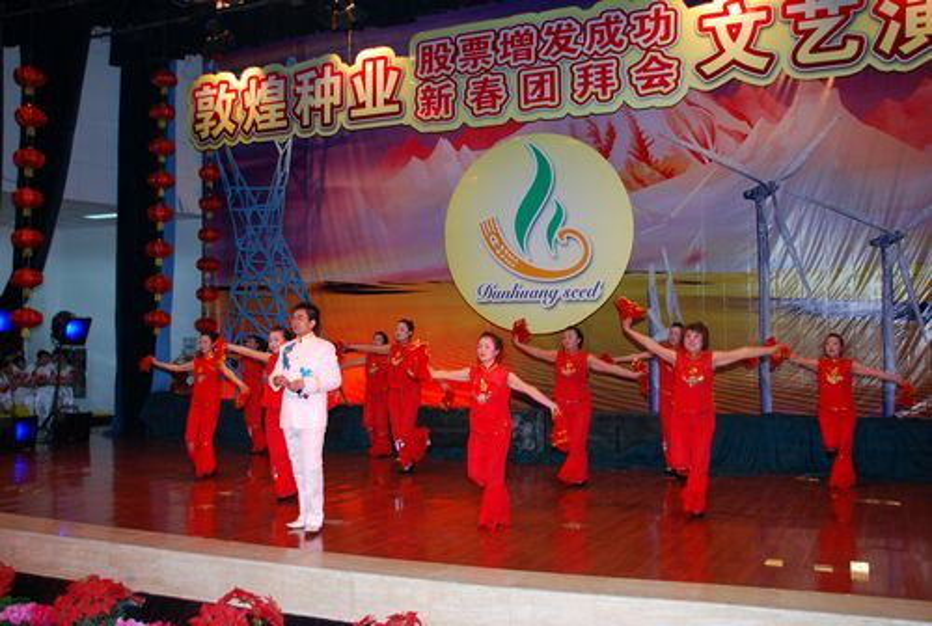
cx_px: 466
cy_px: 313
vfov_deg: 40.2
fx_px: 856
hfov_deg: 57.1
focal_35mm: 33
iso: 400
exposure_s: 1/60
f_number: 4
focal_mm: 22
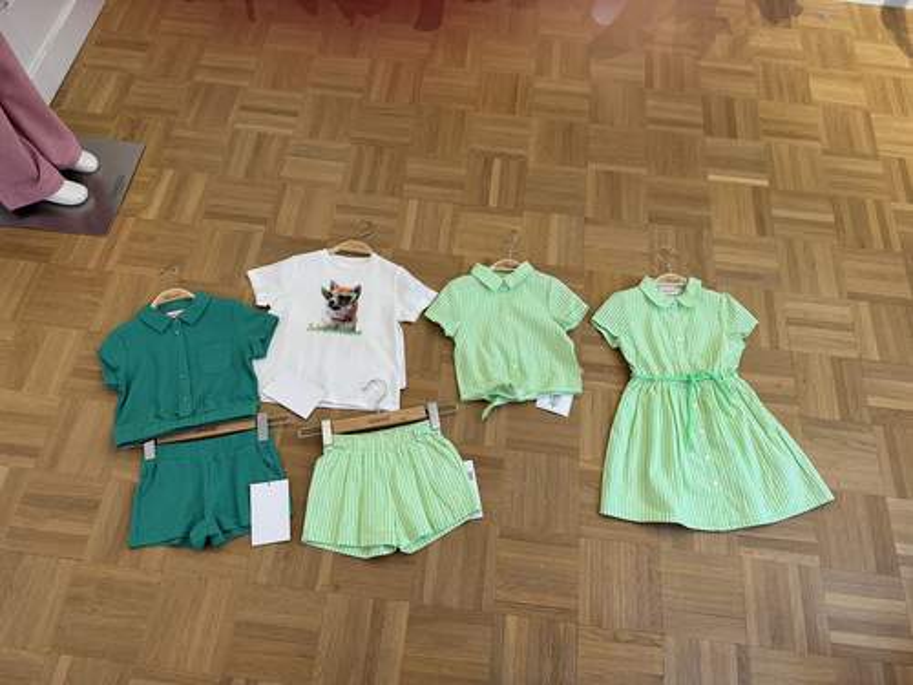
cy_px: 342
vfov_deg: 56.8
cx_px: 456
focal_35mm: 24
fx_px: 633
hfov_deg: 71.6
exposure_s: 1/100
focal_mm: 6.76
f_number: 1.78
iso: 160
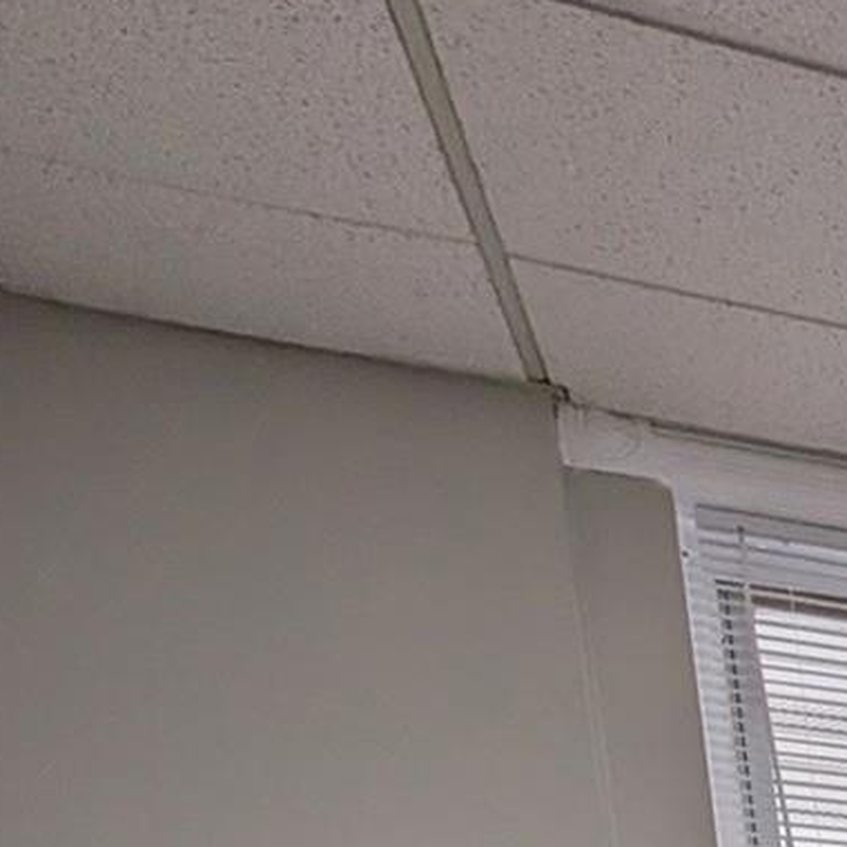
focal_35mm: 57
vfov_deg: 20.1
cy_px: 1580
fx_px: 1578
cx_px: 1794
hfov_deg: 17.7
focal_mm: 2.02
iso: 101
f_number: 1.7
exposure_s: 1/120
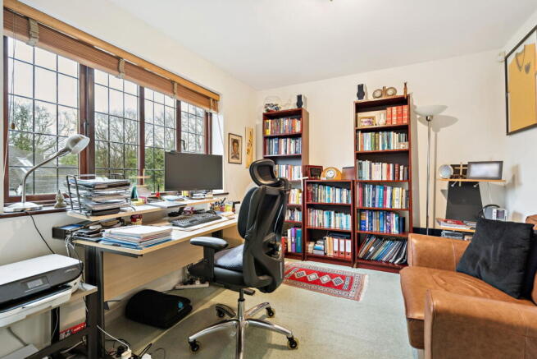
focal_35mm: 16
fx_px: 239
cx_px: 268
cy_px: 180
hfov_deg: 96.7
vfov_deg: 73.8
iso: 320
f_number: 4.5
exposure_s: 1/8
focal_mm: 16
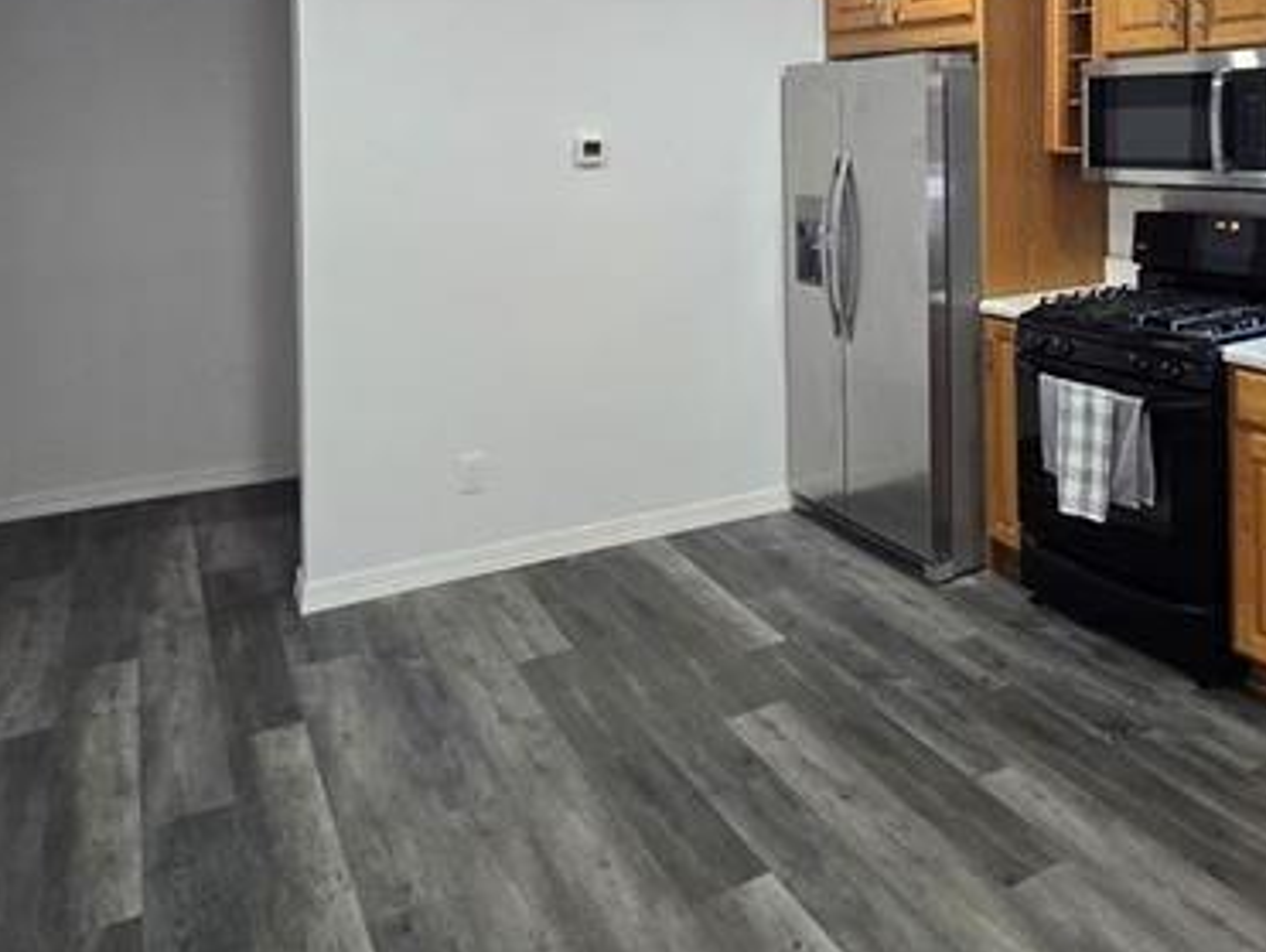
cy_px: 154
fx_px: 1025
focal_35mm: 28
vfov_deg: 46.4
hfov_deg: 61.7
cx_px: 857
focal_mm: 2.2
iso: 200
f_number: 2.2
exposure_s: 1/60
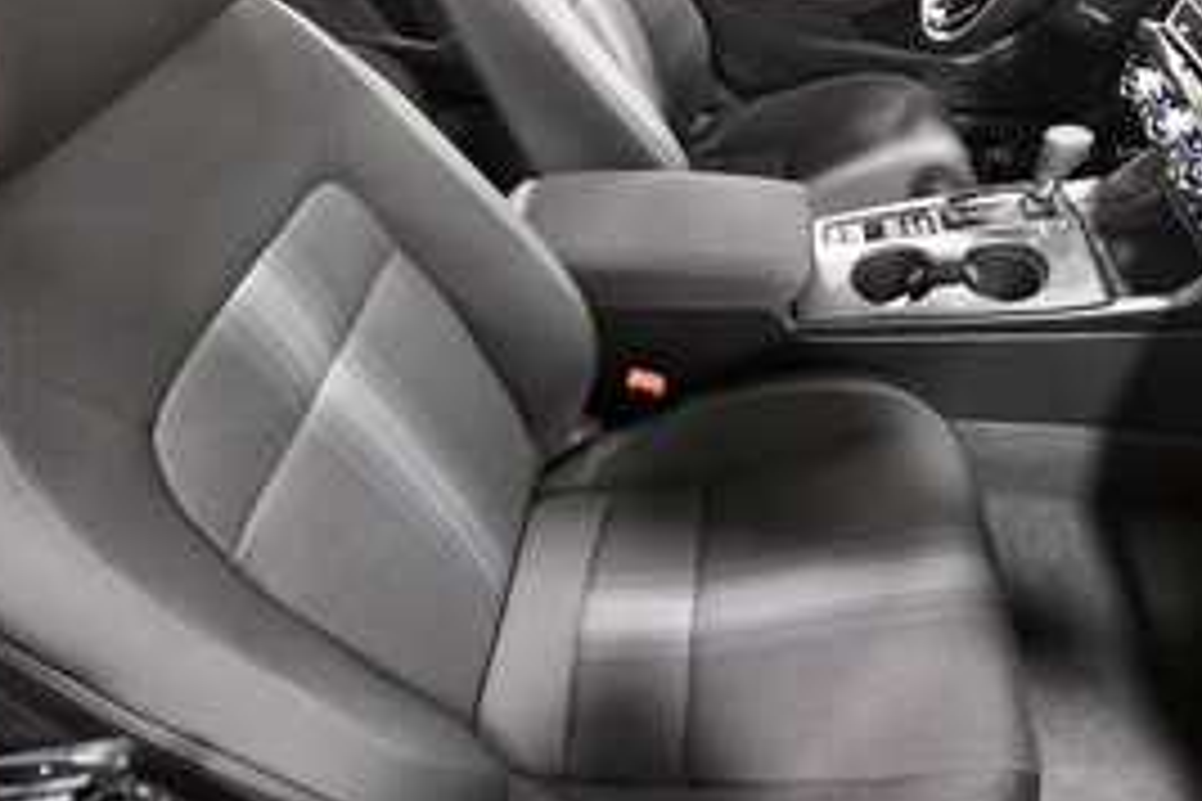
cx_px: 761
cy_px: 259
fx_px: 901
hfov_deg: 66.2
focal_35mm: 27
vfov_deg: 47.1
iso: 4500
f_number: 4.5
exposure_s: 1/60
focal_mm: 12
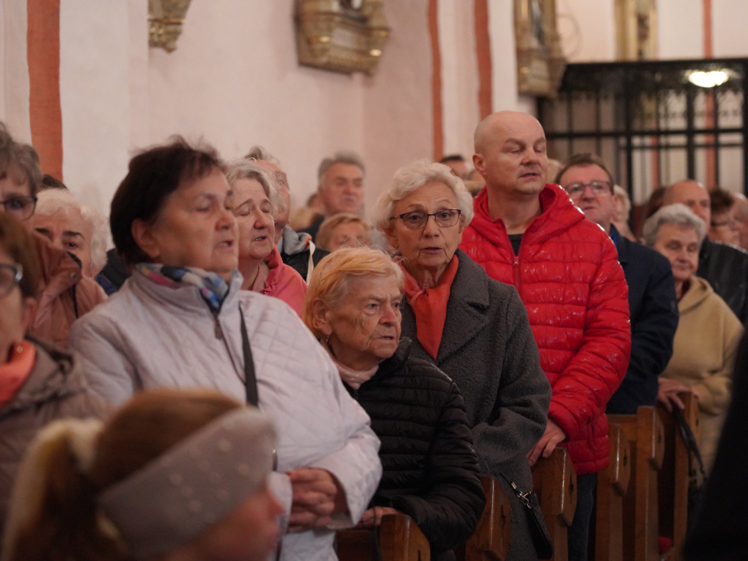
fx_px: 2464
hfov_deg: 17.3
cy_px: 281
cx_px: 396
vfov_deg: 13.0
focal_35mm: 114
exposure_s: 1/80
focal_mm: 105
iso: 12800
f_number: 4
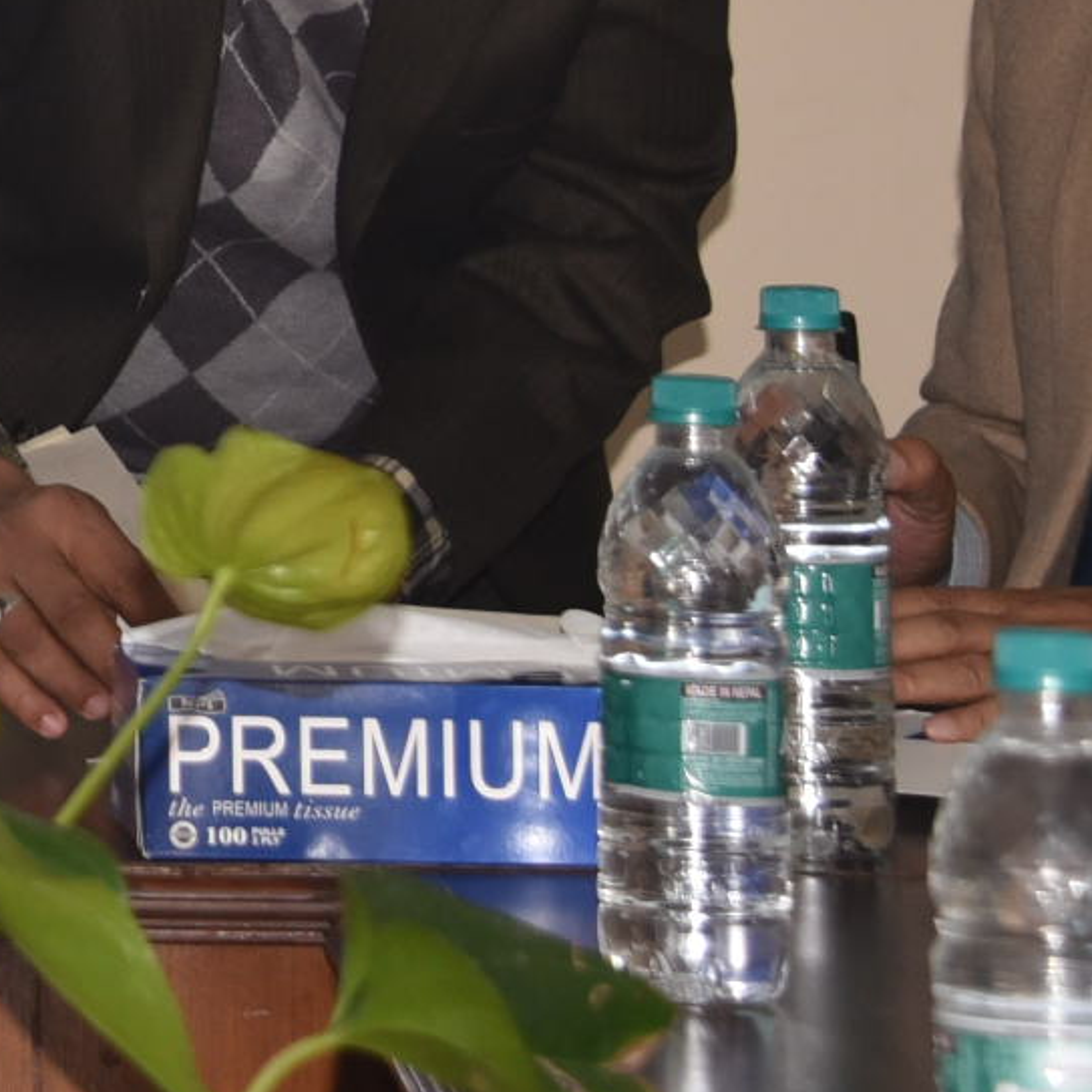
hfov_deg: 5.6
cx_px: -963
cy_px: -662
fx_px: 10921
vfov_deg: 5.7
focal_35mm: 306
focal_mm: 65
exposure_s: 1/125
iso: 640
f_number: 5.6
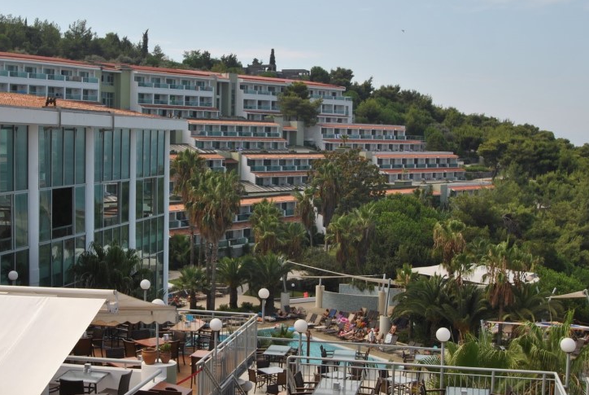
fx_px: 934
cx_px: 230
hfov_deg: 34.9
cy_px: 204
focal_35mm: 57
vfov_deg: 23.9
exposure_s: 1/200
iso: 100
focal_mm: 24
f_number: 8
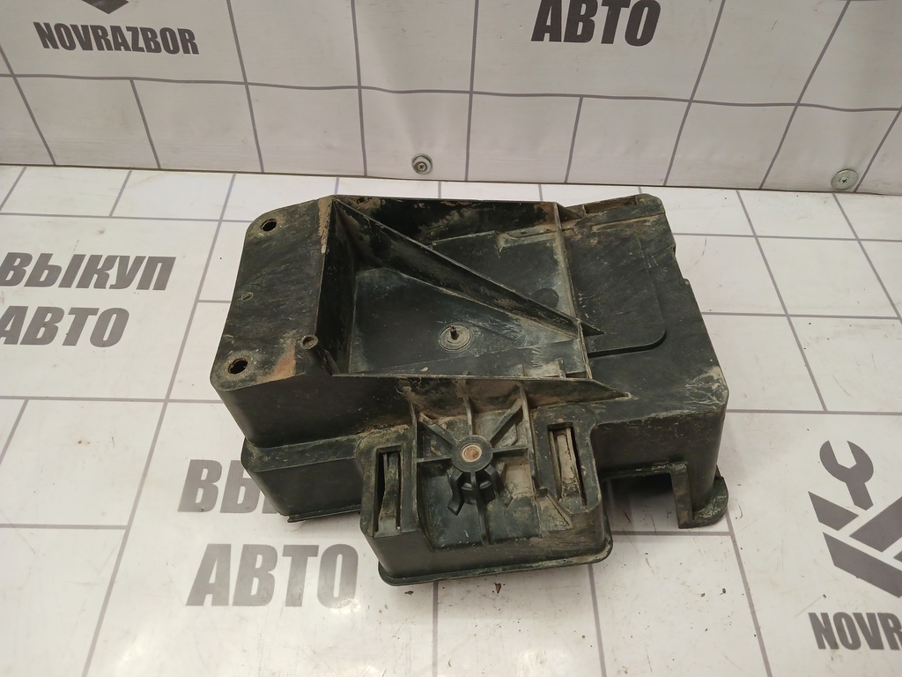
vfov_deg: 51.4
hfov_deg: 65.3
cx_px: 451
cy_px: 338
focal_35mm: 27
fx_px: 704
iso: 200
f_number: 1.8
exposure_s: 1/50
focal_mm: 4
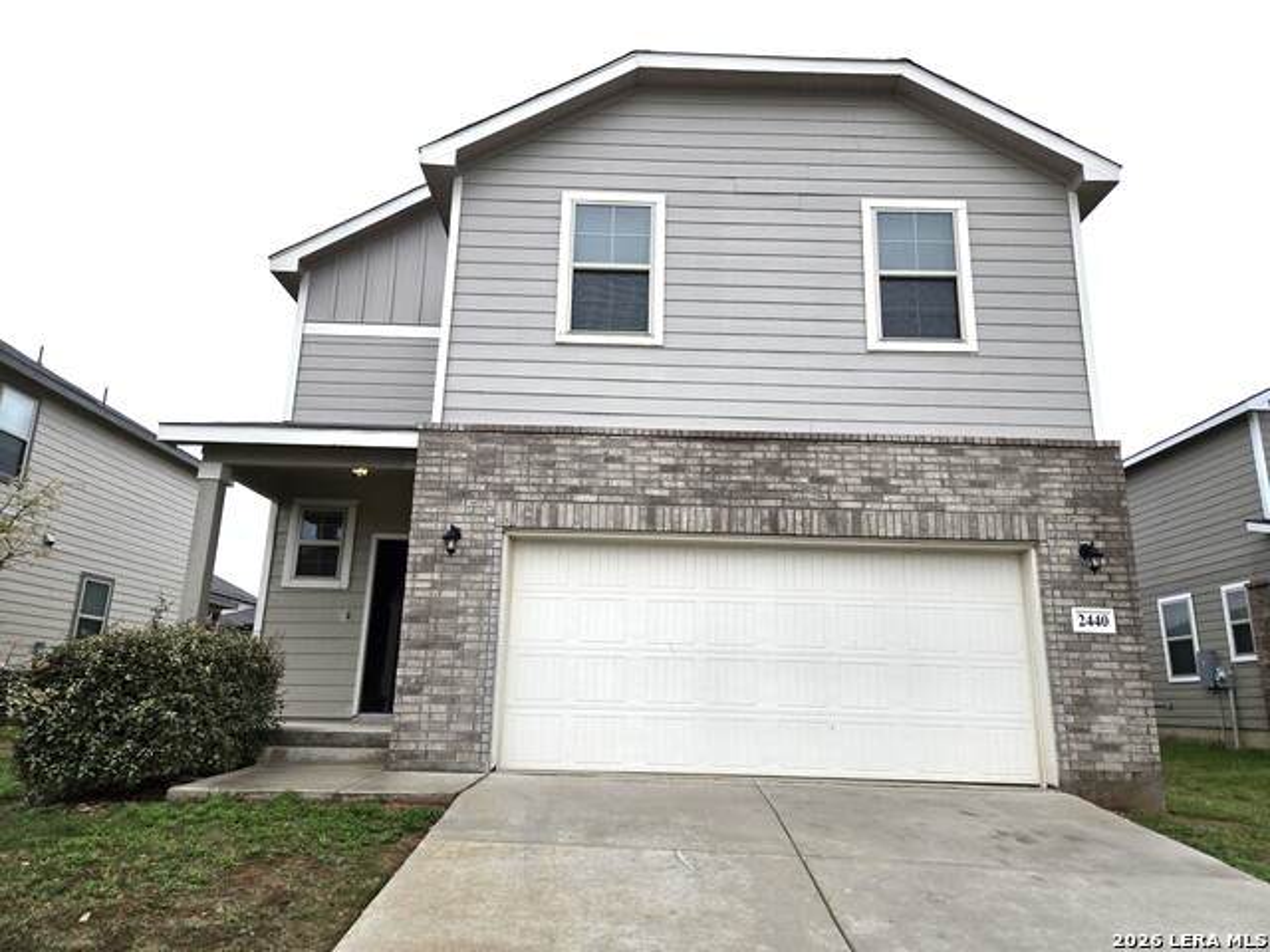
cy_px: 476
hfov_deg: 73.9
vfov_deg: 58.9
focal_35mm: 23
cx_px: 635
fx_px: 844
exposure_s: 1/1406
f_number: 1.8
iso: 80
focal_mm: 5.4
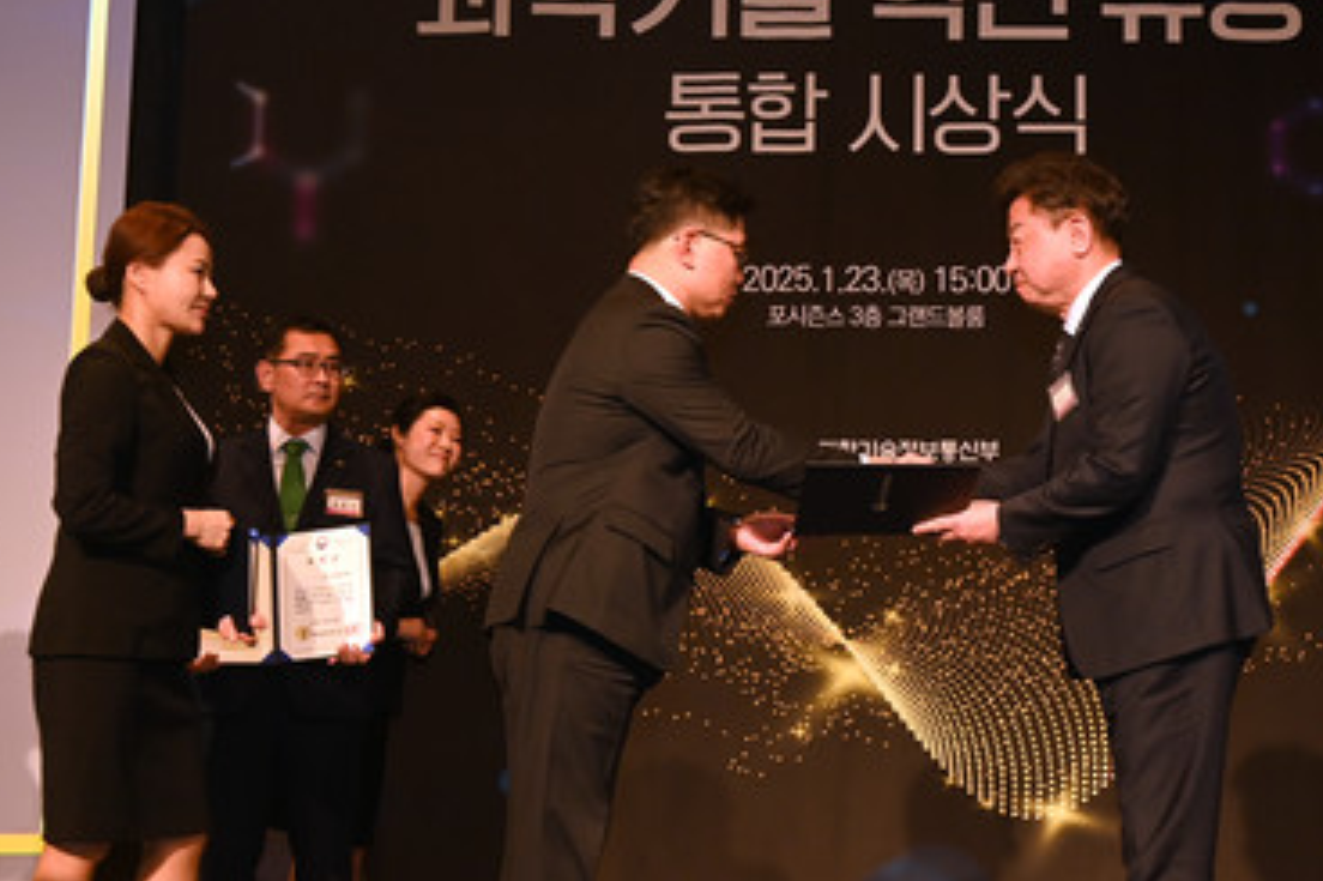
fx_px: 2277
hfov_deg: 32.0
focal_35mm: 62
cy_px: 511
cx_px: 935
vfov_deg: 21.9
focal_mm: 38
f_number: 5.6
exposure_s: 1/60
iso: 1000
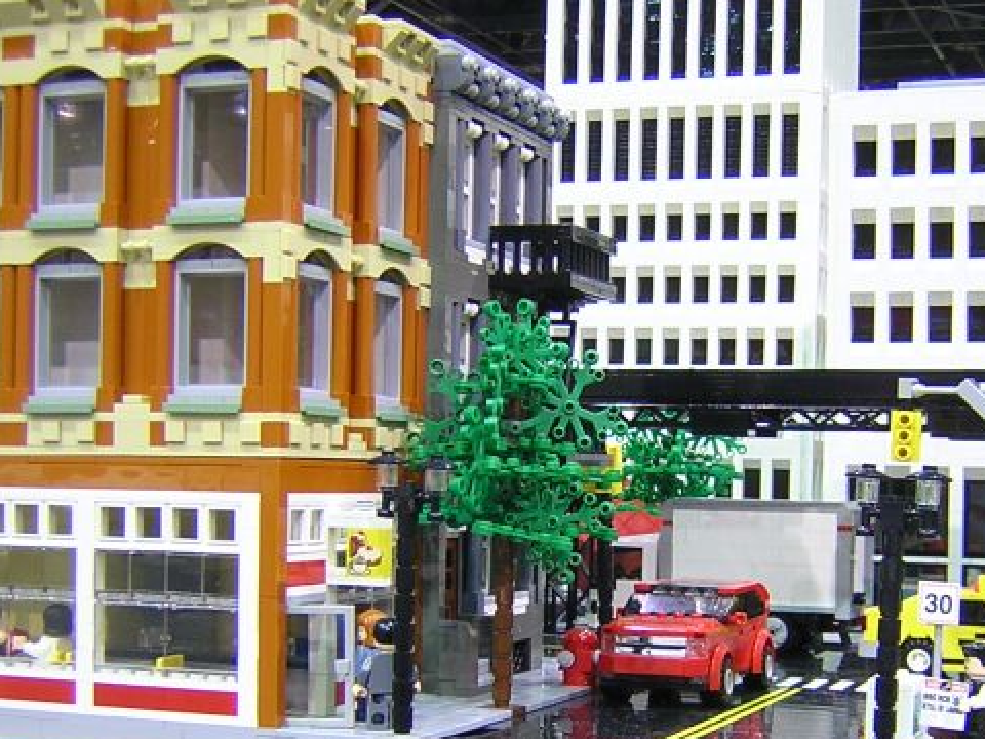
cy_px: 450
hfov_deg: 32.0
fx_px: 1707
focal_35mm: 60
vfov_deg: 24.4
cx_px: 620
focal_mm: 4.7
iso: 118
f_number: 2.6
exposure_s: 1/3.2
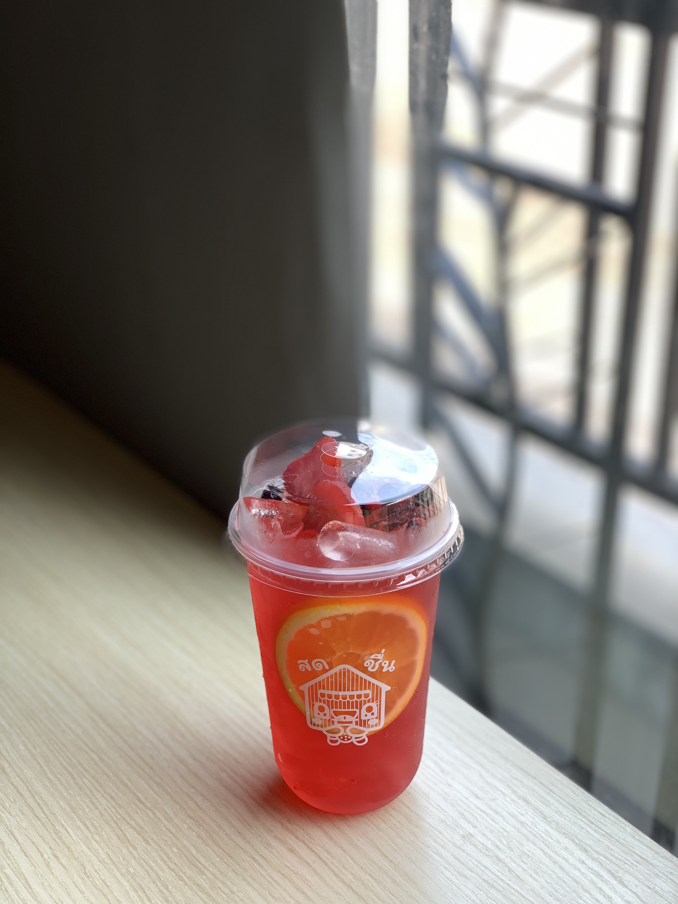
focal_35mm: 52
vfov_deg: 36.8
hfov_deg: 28.0
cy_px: 452
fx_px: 1358
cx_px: 339
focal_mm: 6
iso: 32
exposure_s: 1/122
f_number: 2.4
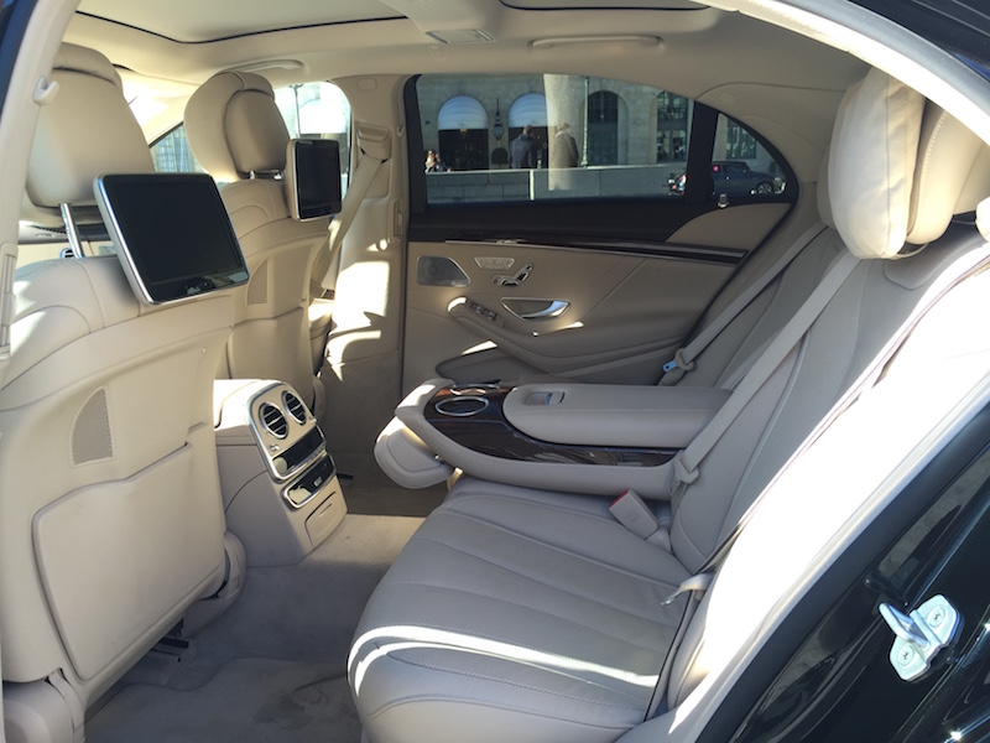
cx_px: 495
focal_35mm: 29
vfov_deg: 48.2
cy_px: 372
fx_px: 829
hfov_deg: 61.7
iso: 32
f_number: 2.2
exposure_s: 1/103
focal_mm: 4.15
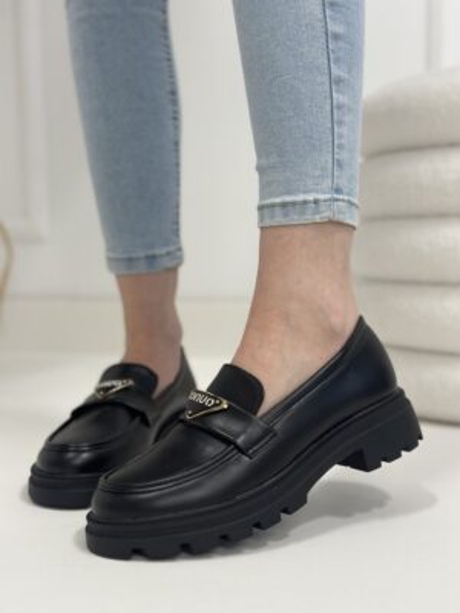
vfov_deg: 39.7
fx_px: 850
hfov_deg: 30.3
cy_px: 306
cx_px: 230
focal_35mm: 48
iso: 160
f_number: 1.78
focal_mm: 6.86
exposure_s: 1/100
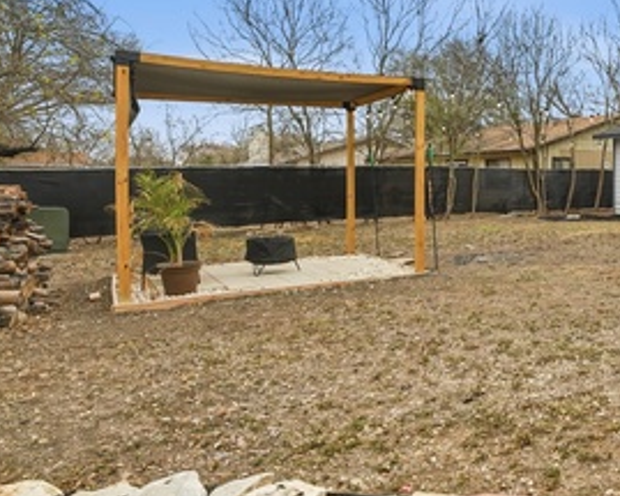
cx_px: 668
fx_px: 532
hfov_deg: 46.3
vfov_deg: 49.7
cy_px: 205
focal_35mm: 29
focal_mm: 9
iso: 250
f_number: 6.3
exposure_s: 1/1600
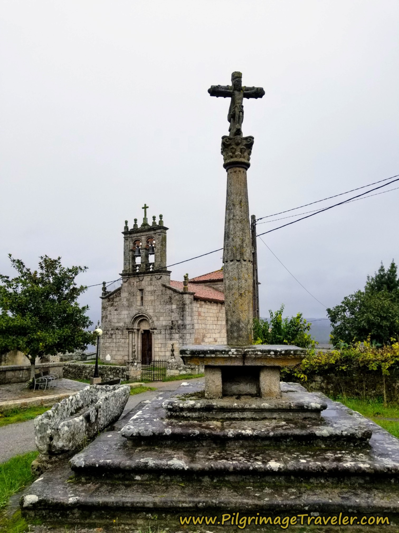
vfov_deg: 67.3
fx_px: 400
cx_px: 200
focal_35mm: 26
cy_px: 266
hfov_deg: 53.1
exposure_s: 1/1376
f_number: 1.7
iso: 50
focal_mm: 4.3
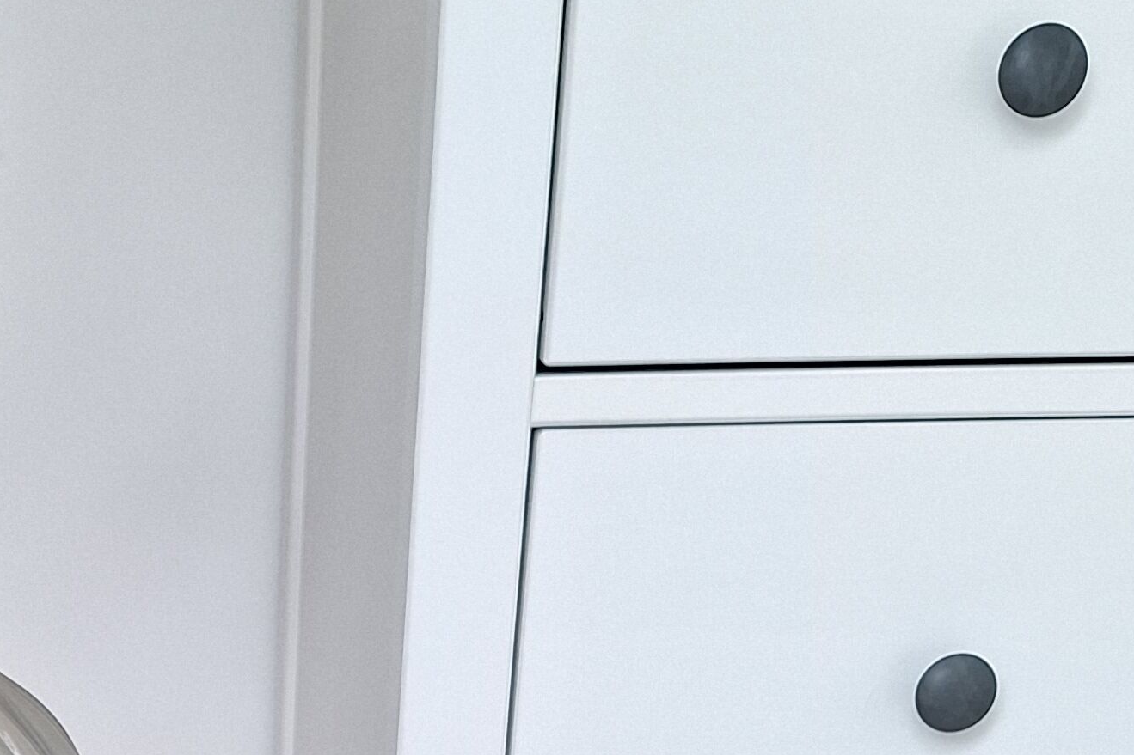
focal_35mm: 74
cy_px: 1168
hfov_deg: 25.6
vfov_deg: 16.6
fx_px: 2331
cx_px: -64
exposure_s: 1/50
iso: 40
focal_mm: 5.54
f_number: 1.8
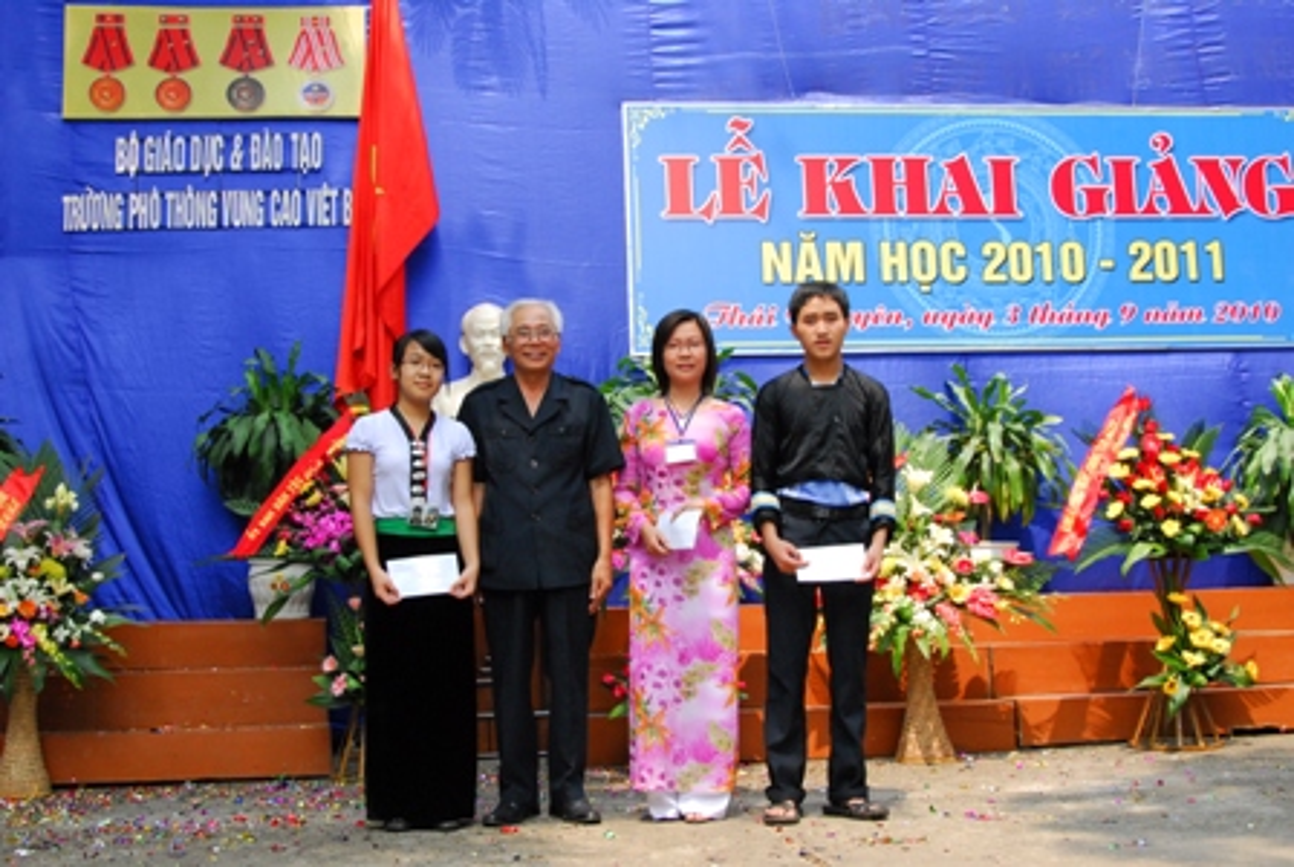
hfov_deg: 46.3
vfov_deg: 32.0
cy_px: 434
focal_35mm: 42
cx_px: 647
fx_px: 1512
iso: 800
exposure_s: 1/350
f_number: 10
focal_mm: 28
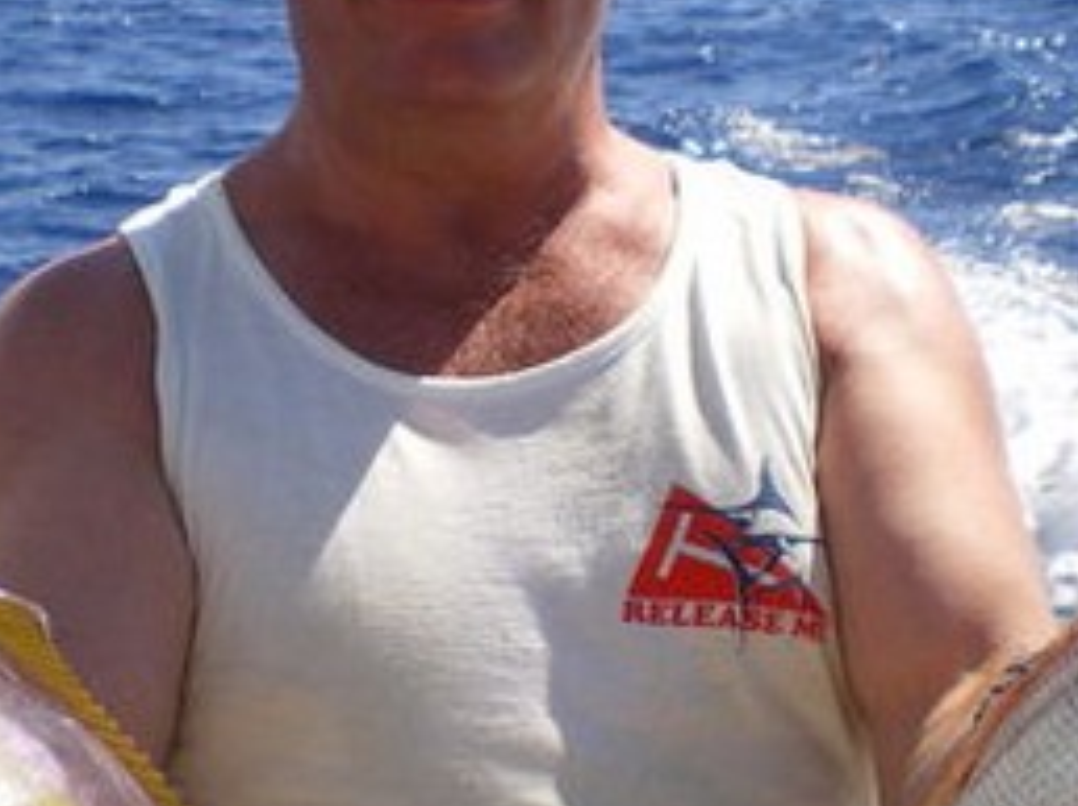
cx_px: 464
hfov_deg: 22.3
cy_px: 455
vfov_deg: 16.7
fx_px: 2738
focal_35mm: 88
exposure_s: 1/500
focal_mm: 6.3
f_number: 4.6
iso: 50
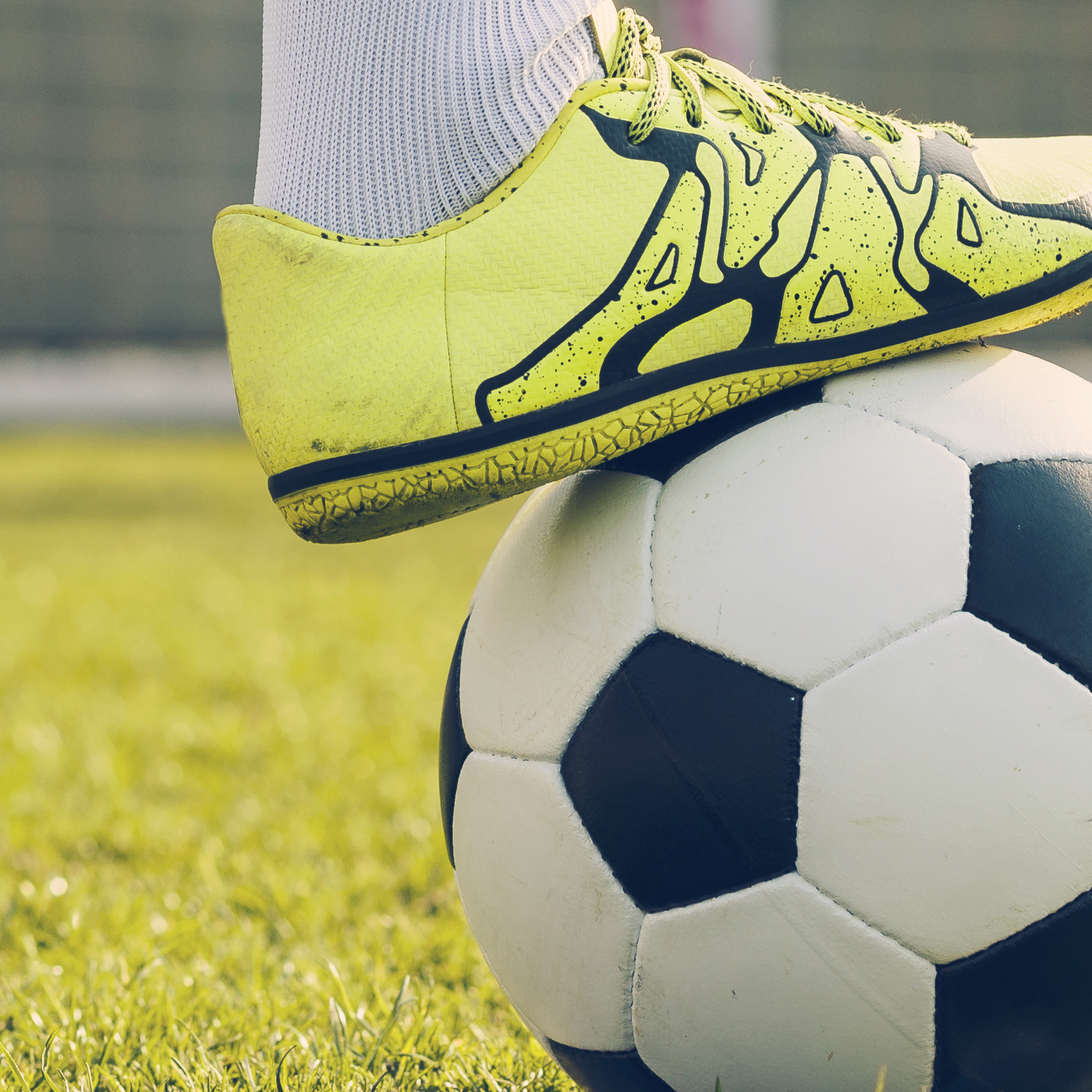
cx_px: 739
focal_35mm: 315
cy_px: -294
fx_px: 11242
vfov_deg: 5.5
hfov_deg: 5.6
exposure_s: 1/320
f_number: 5
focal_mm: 85
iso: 100
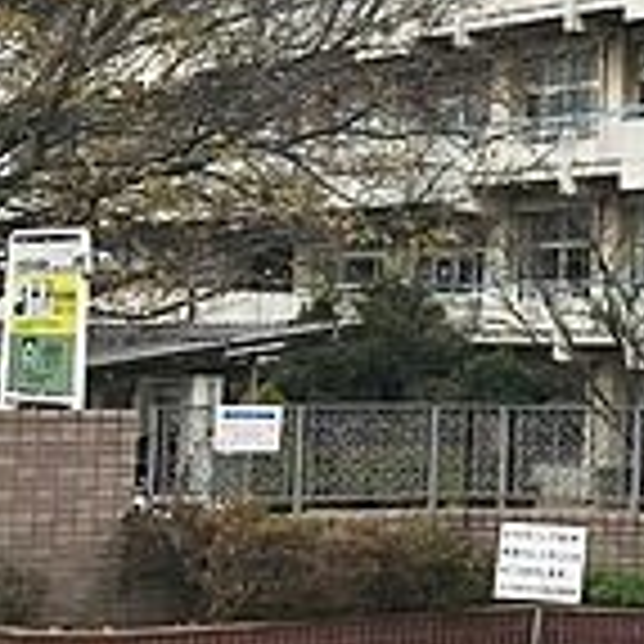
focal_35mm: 111
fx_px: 2336
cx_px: 1103
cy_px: 196
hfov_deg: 14.2
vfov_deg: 15.7
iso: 25
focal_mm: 4.15
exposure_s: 1/938
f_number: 2.2
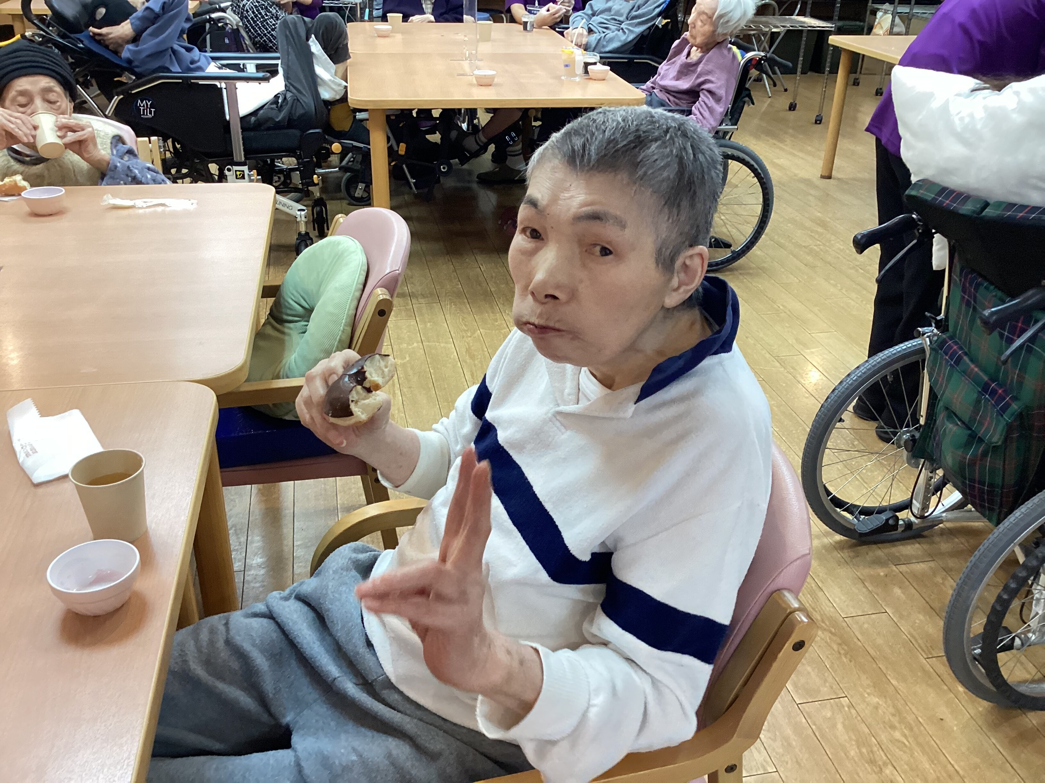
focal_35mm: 31
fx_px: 936
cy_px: 392
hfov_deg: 58.4
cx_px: 522
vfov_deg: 45.4
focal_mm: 3.3
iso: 200
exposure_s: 1/60
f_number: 2.4
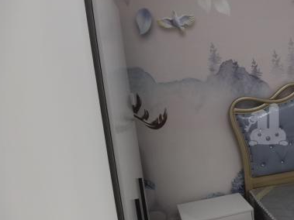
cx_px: 306
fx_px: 323
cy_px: 125
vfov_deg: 37.6
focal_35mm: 38
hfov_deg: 41.3
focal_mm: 4.4
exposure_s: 1/50
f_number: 1.8
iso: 250
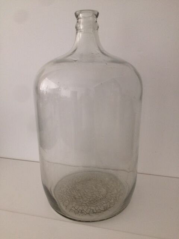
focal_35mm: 29
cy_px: 120
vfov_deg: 61.7
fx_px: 200
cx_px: 90
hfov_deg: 48.2
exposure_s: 1/33
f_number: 2.2
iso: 160
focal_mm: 4.15
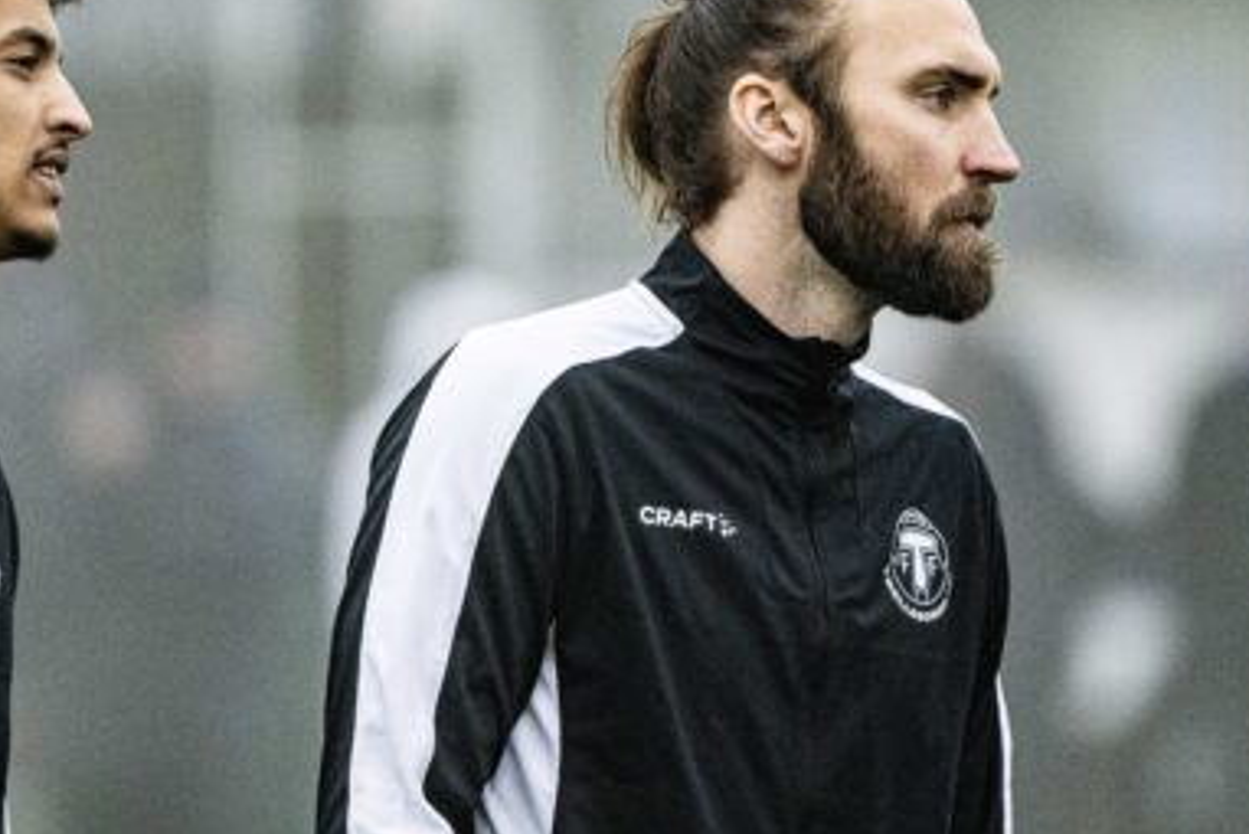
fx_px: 32693
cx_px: 696
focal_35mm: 942
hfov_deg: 2.2
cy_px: 291
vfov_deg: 1.5
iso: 2000
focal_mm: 500
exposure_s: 1/1600
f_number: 5.6
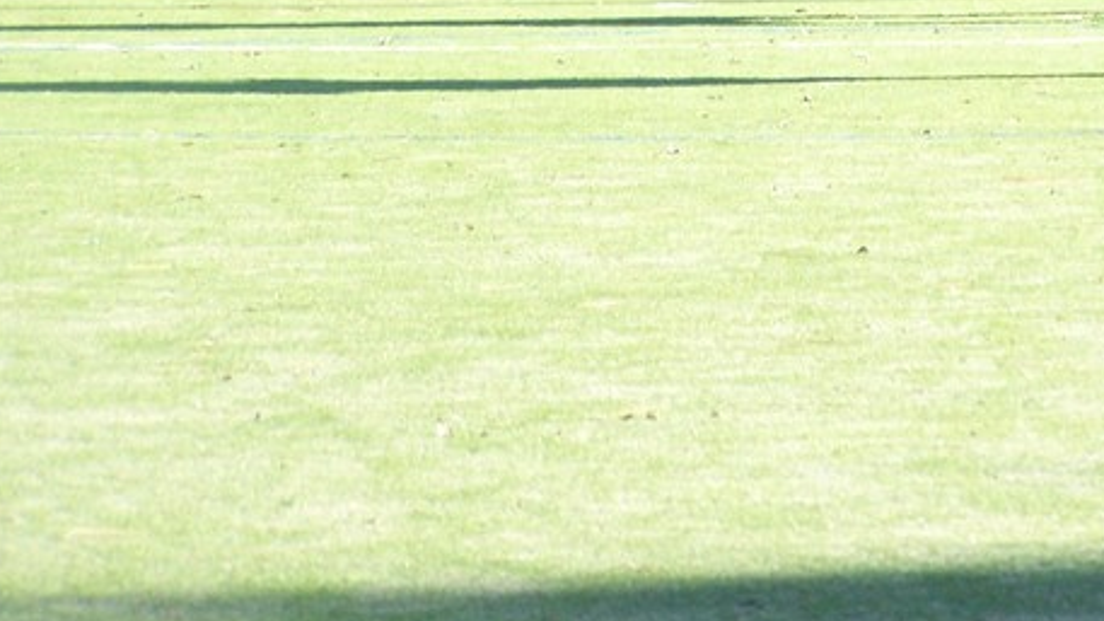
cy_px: -297
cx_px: 1198
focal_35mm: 461
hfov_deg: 4.7
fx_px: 13494
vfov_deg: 2.6
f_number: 3.3
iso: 160
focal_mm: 31.3
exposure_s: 1/400
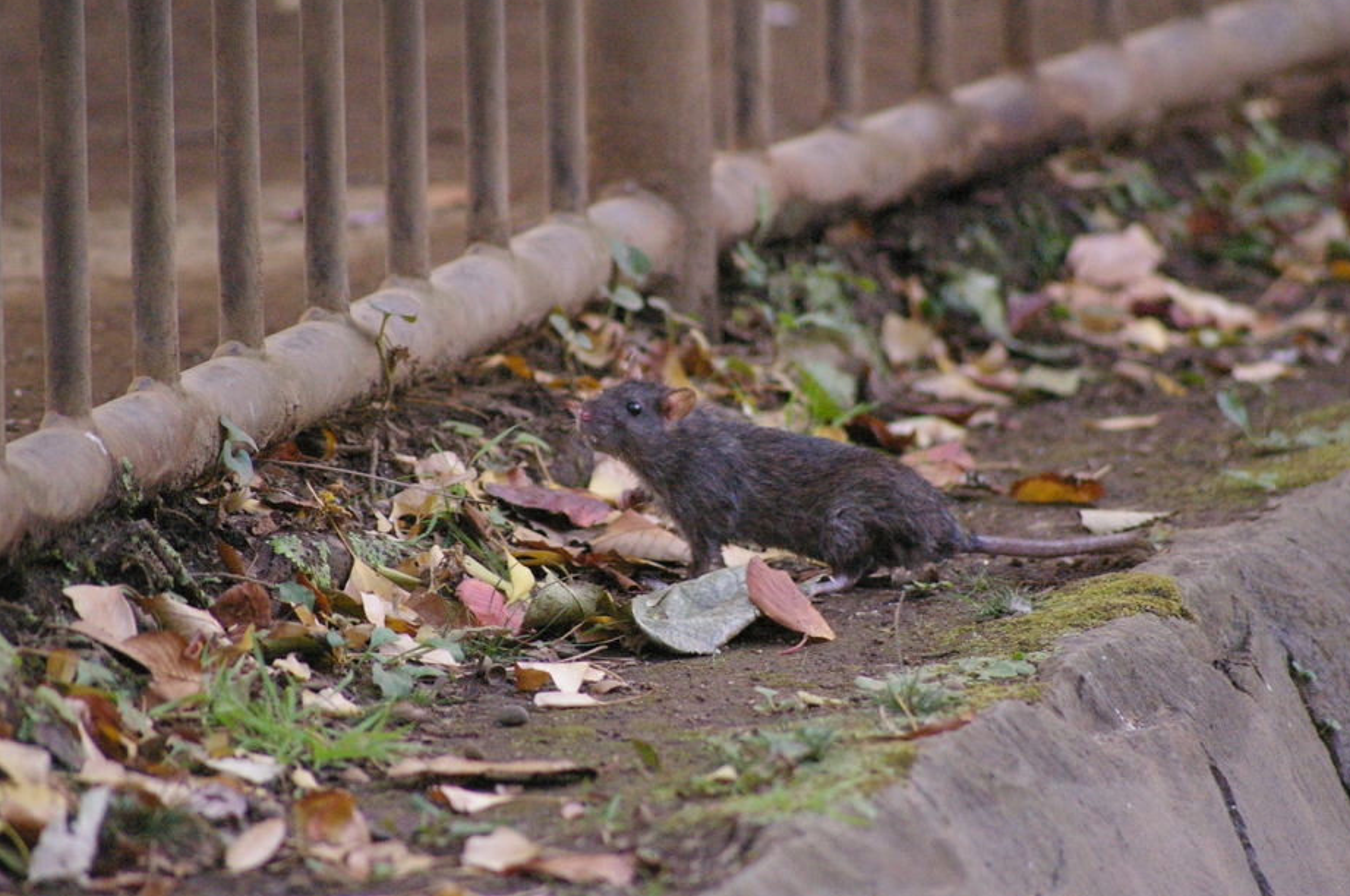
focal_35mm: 500
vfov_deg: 2.7
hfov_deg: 4.1
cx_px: 713
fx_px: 18724
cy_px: 432
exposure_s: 1/200
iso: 3200
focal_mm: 300
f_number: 5.6
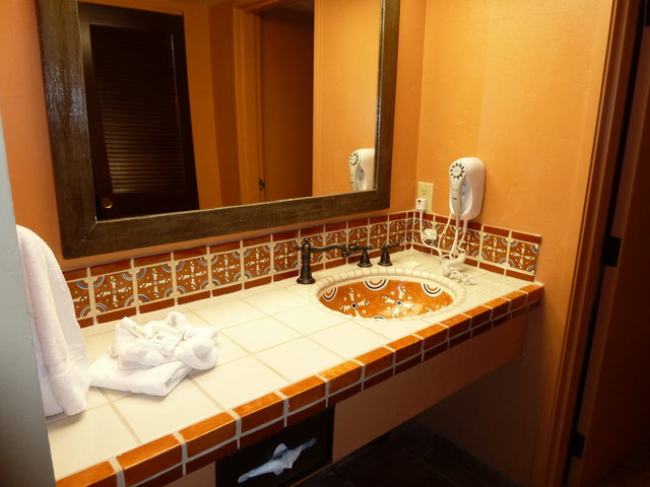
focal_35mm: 25
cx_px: 325
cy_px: 244
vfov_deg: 54.9
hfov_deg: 69.4
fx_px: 469
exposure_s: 1/30
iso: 160
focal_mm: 4.1
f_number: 3.3
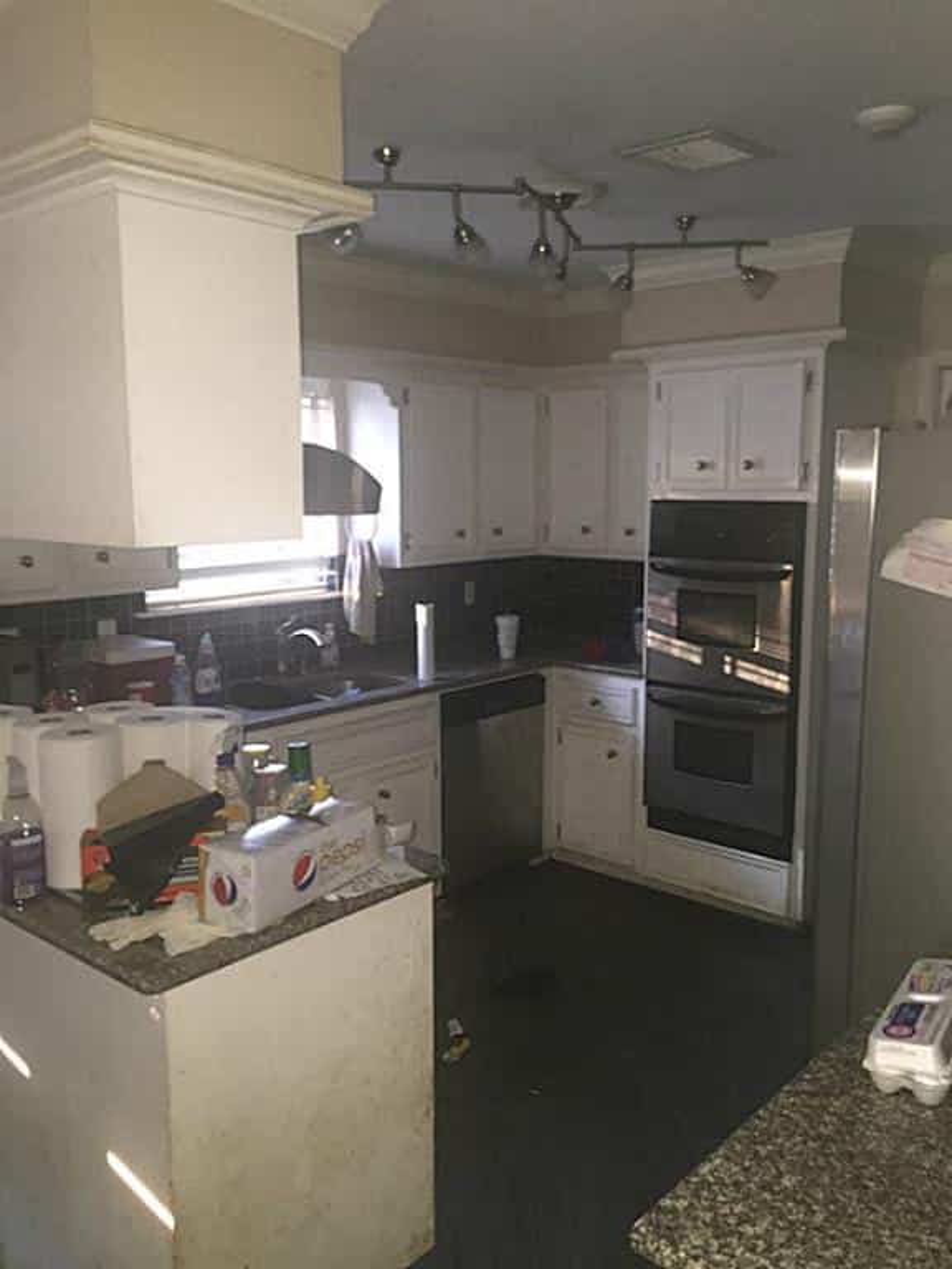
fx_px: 1063
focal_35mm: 29
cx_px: 476
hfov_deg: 48.2
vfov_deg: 61.7
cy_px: 634
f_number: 2.2
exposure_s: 1/16
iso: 160
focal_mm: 4.15
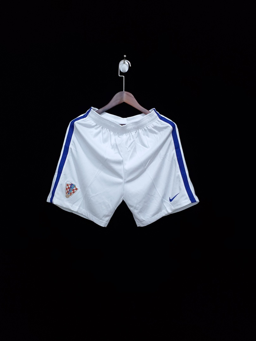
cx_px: 128
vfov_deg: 67.3
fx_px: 256
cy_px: 170
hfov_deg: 53.1
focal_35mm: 26
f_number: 1.5
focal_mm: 4.3
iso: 500
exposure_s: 1/60
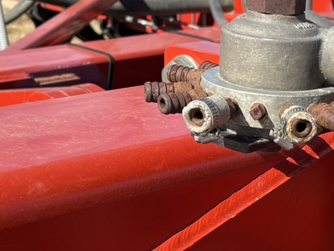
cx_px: 329
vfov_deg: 14.3
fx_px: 985
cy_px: 260
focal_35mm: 102
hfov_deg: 18.8
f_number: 1.6
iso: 50
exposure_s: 1/1848
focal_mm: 5.96
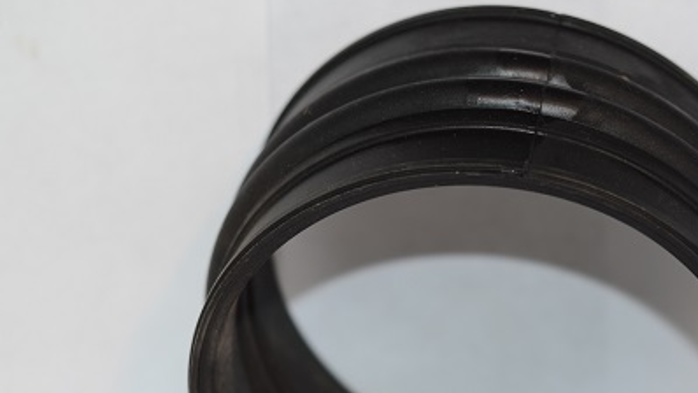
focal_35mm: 126
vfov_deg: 9.6
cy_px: 350
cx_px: 477
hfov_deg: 17.0
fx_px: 2332
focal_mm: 50
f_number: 2.8
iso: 100
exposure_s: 1/60
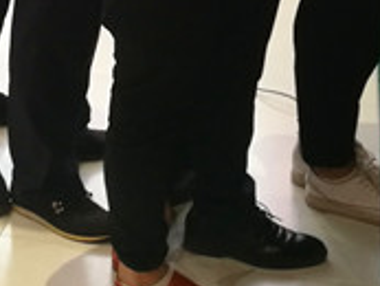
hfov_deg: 17.8
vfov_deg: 12.3
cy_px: -254
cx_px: 66
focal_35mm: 109
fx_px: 1197
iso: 125
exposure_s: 1/33.3
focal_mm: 4.5
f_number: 2.2
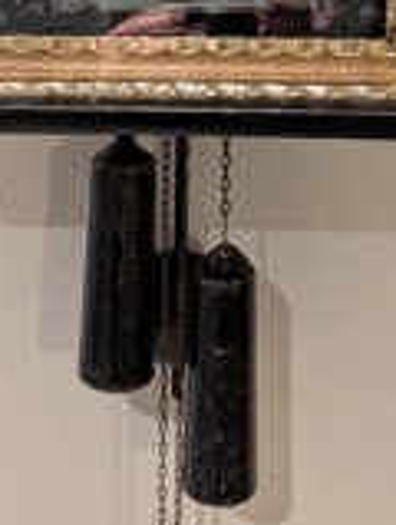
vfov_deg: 29.8
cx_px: 221
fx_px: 912
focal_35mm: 60
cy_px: -10
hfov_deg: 24.5
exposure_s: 1/50
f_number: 1.85
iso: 1024
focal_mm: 6.81
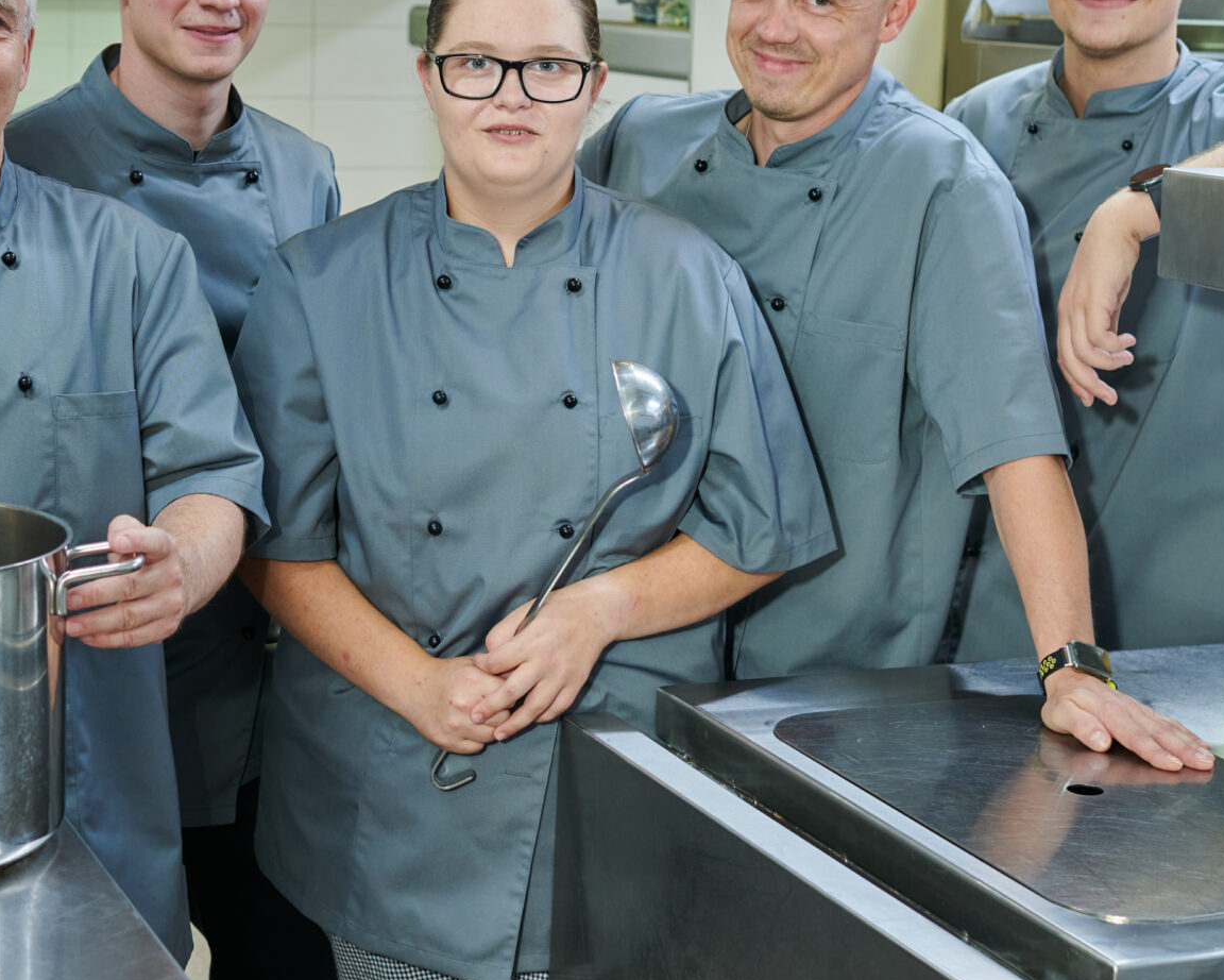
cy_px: 327
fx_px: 2645
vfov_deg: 20.9
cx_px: 337
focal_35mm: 73
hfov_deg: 25.8
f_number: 4
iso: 400
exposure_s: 1/60
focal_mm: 35
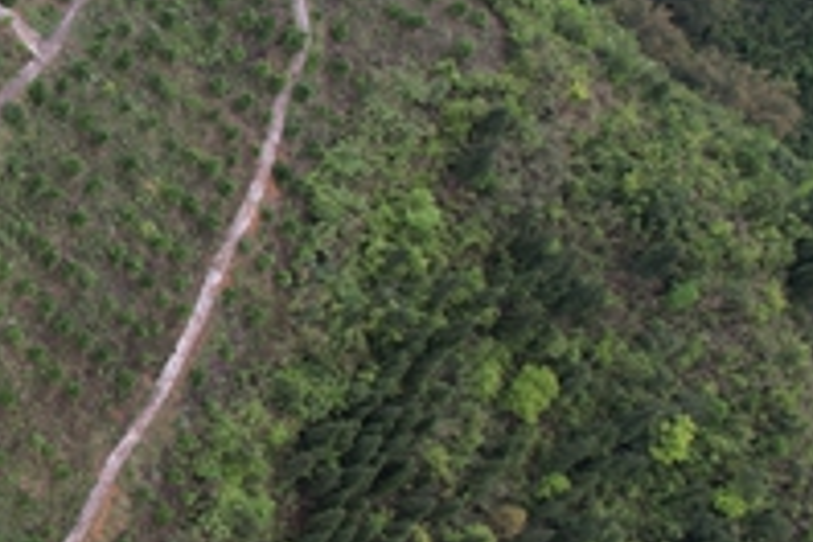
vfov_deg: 19.2
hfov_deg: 22.8
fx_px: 1603
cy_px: 277
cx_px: -431
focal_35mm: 71
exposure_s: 1/500
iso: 100
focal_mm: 8.38
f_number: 2.8
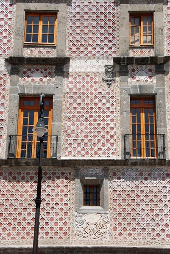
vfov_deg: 29.2
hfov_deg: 19.8
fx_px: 488
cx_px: 85
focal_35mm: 69
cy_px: 127
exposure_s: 1/250
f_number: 8
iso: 100
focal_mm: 46
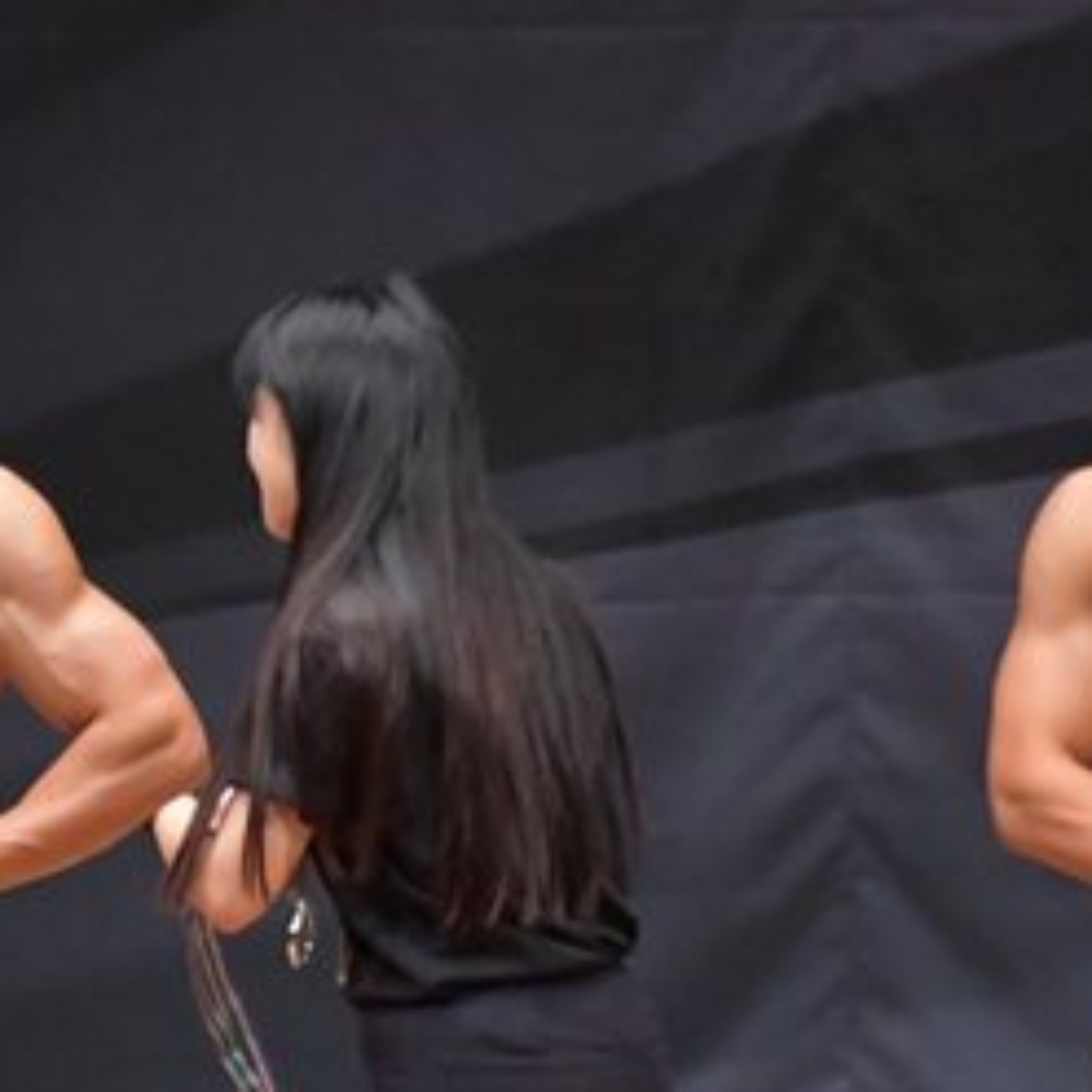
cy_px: 1061
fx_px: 25554
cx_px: -174
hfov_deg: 2.4
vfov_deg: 2.4
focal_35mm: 716
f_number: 5.6
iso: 8000
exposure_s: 1/400
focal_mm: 180
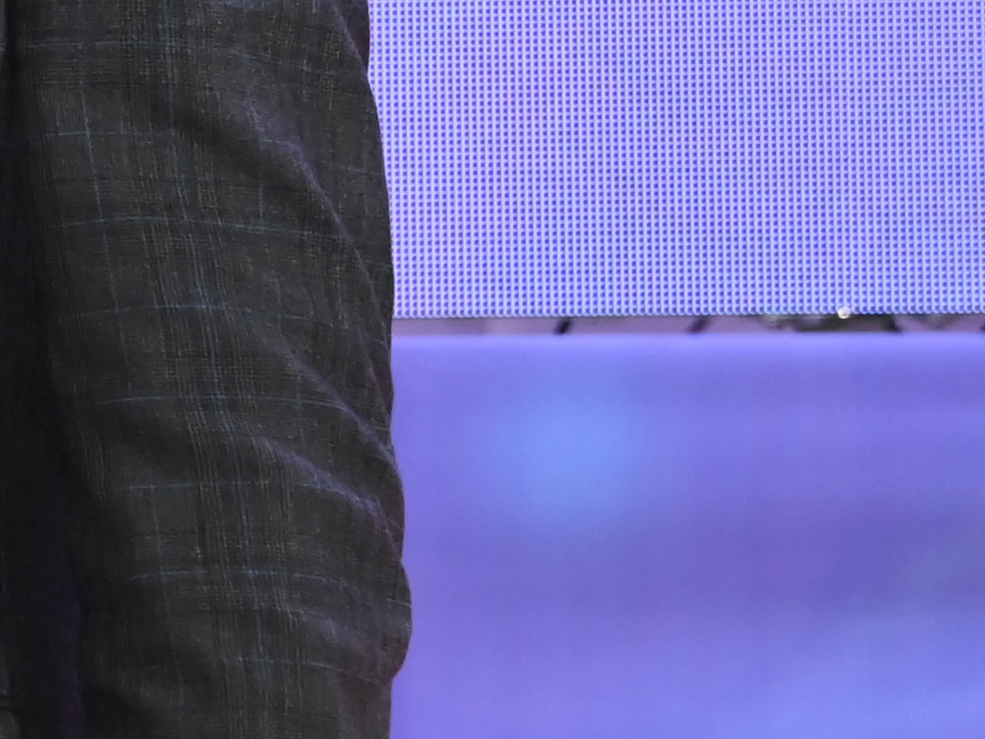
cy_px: -177
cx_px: -358
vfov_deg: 3.0
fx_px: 14200
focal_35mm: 499
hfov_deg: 4.0
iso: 2500
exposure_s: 1/250
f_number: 6.3
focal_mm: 122
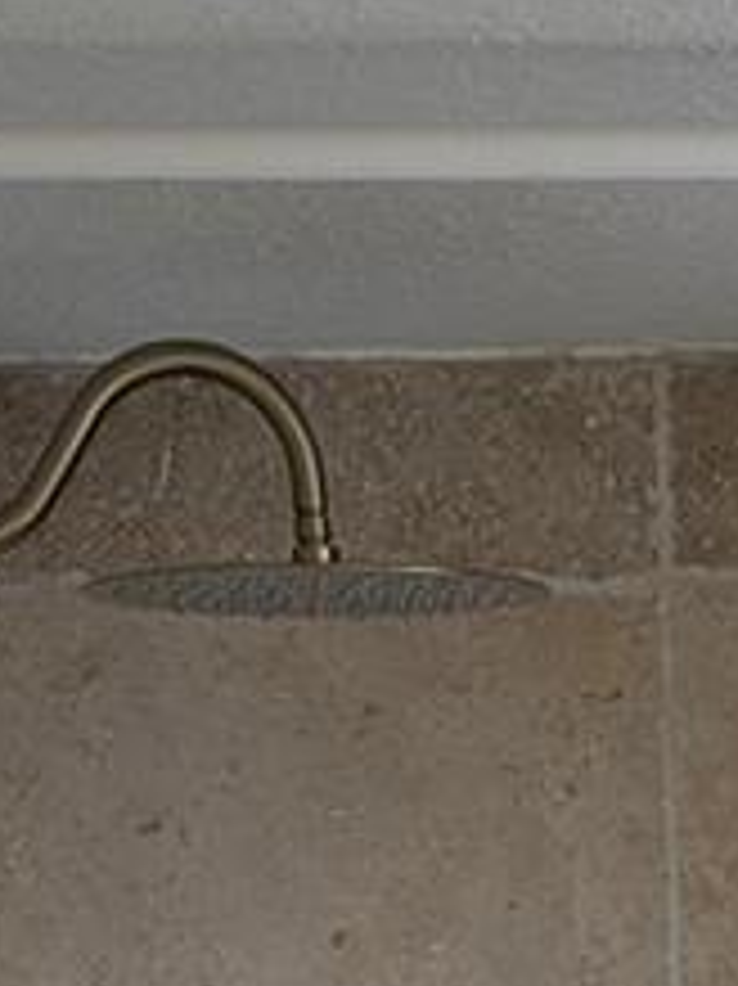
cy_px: 2103
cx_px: 1060
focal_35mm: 137
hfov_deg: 10.5
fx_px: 3898
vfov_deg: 12.4
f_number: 1.89
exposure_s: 1/60
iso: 66
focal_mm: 5.43
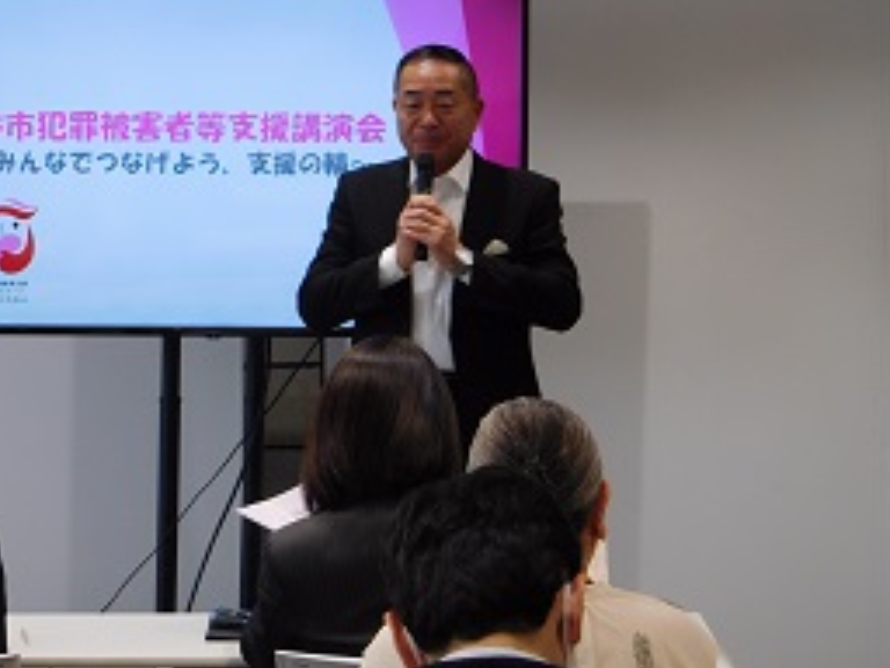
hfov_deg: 11.2
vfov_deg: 8.4
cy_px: 219
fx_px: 4525
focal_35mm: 176
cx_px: 296
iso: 125
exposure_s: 1/30
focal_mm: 22.3
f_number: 5
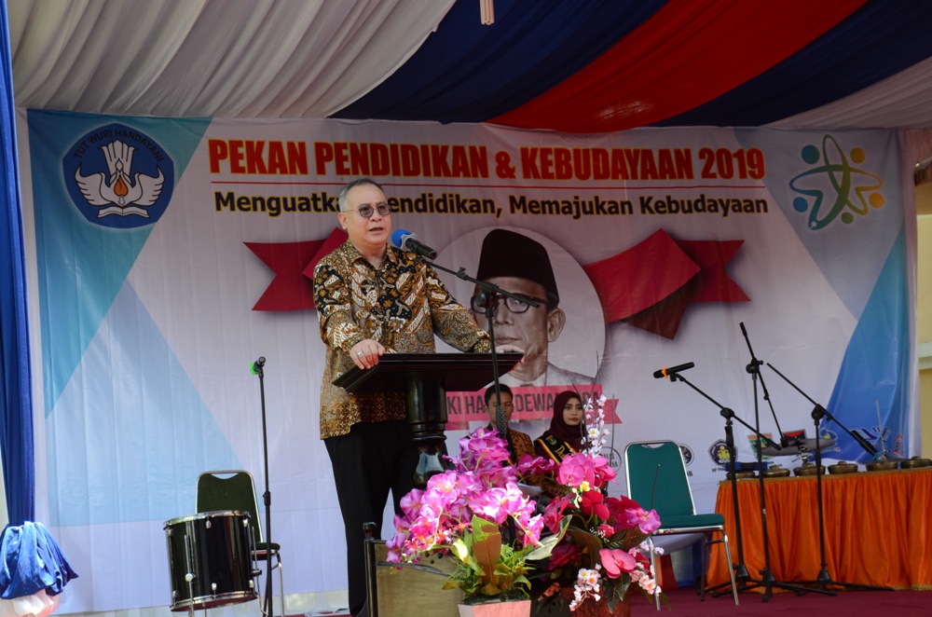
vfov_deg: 20.1
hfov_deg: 29.9
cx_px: 466
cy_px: 308
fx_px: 1744
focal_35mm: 68
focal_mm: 45
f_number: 6.3
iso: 800
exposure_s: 1/400
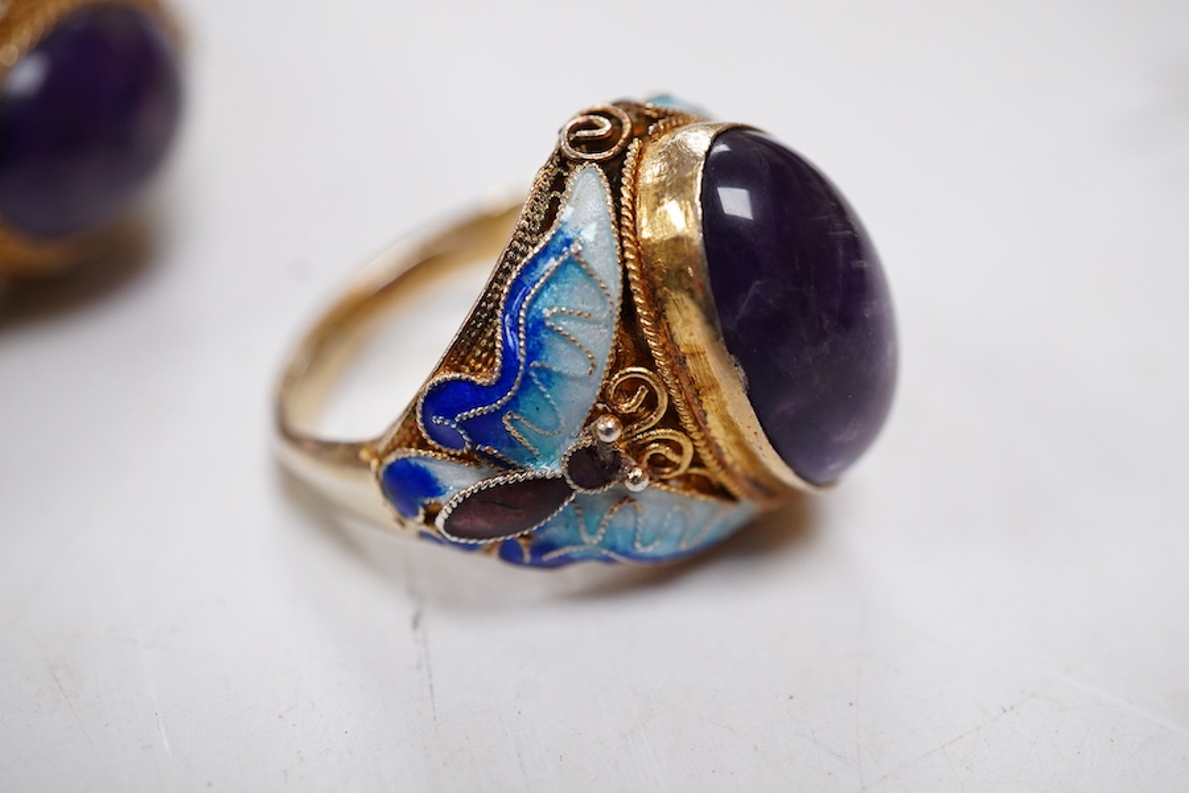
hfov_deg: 43.6
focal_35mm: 45
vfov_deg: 29.9
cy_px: 396
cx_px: 594
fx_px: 1486
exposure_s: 1/125
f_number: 10
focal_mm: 30
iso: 1250
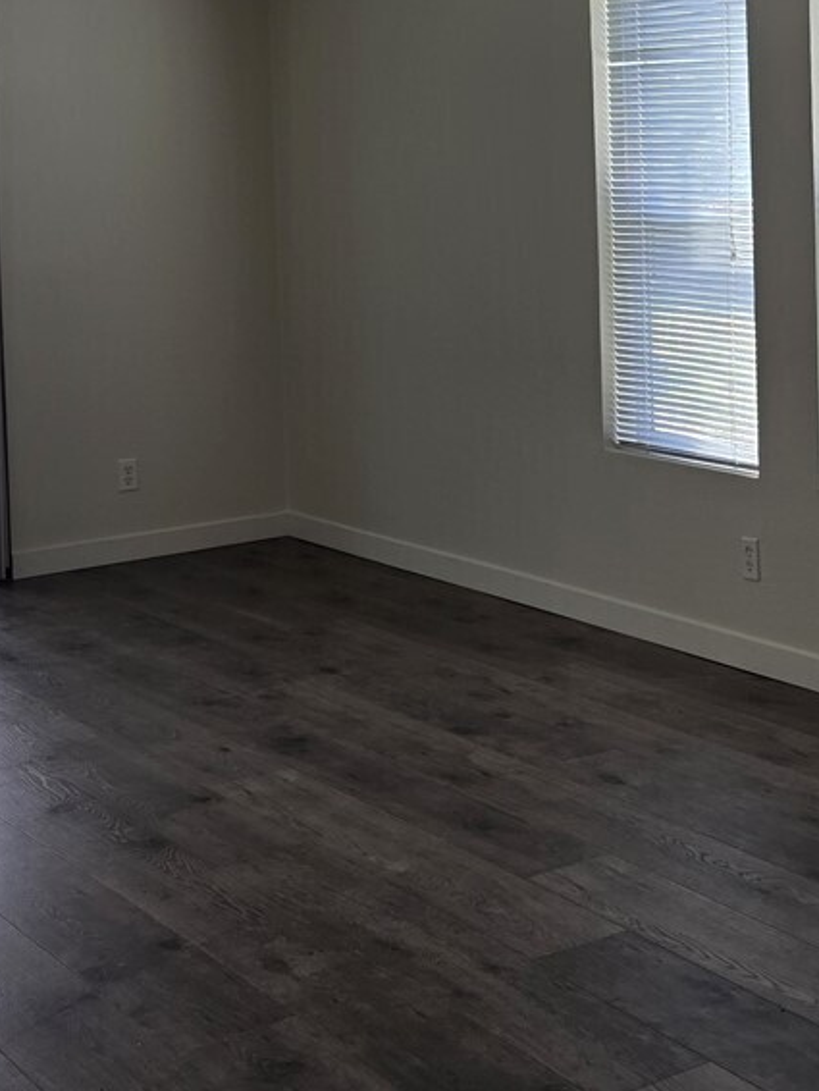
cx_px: 730
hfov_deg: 22.1
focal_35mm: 65
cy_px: 212
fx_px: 2049
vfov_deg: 29.1
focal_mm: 6.3
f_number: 1.7
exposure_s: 1/180
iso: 40
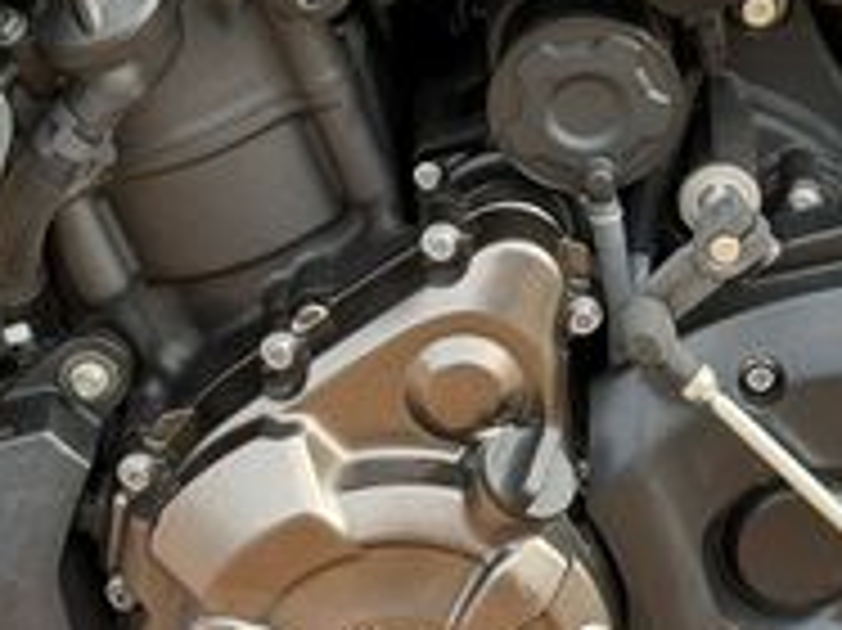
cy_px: 184
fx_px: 3987
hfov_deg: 12.0
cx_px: 738
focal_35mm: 164
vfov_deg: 9.0
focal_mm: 6.76
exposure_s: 1/359
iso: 80
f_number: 1.78
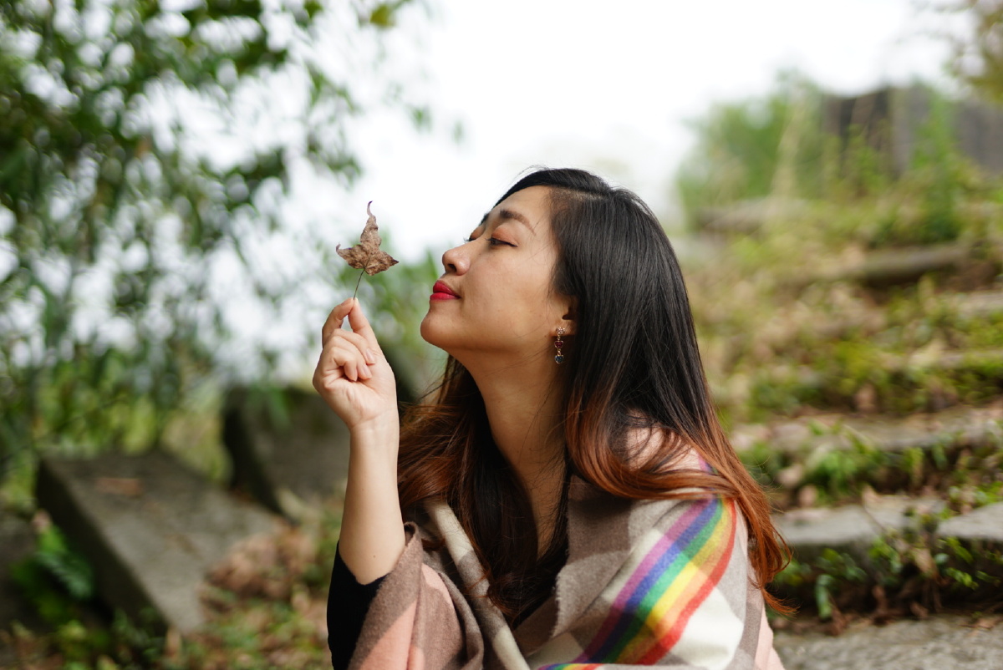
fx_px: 1394
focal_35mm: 50
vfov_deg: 27.0
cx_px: 502
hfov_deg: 39.6
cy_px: 335
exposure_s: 1/1600
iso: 100
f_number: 1.4
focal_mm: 50
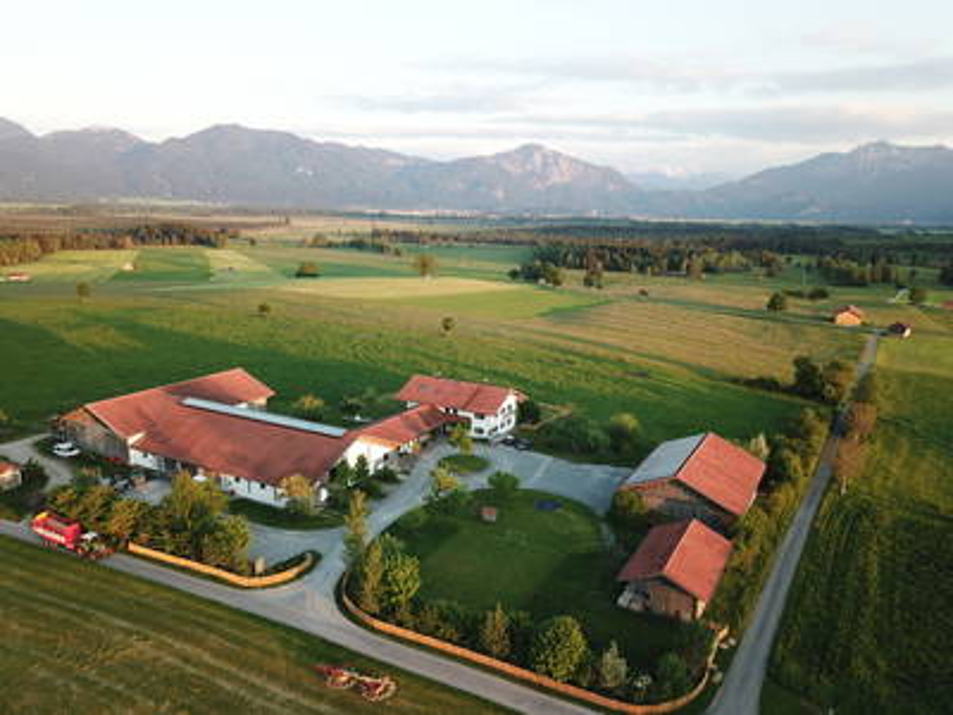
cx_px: 476
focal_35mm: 26
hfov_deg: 67.3
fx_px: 716
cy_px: 358
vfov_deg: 53.1
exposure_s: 1/100
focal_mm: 4.73
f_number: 2.2
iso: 104
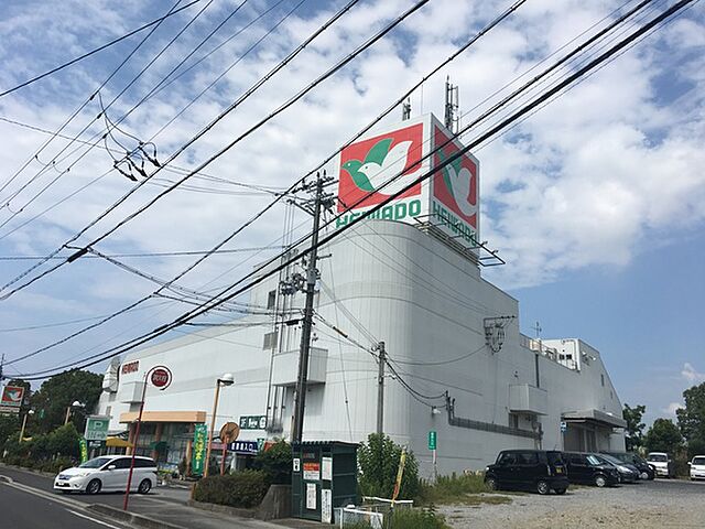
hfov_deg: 61.7
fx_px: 591
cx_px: 352
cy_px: 264
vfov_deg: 48.2
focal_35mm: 29
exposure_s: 1/3077
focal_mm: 4.15
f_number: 2.2
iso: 25
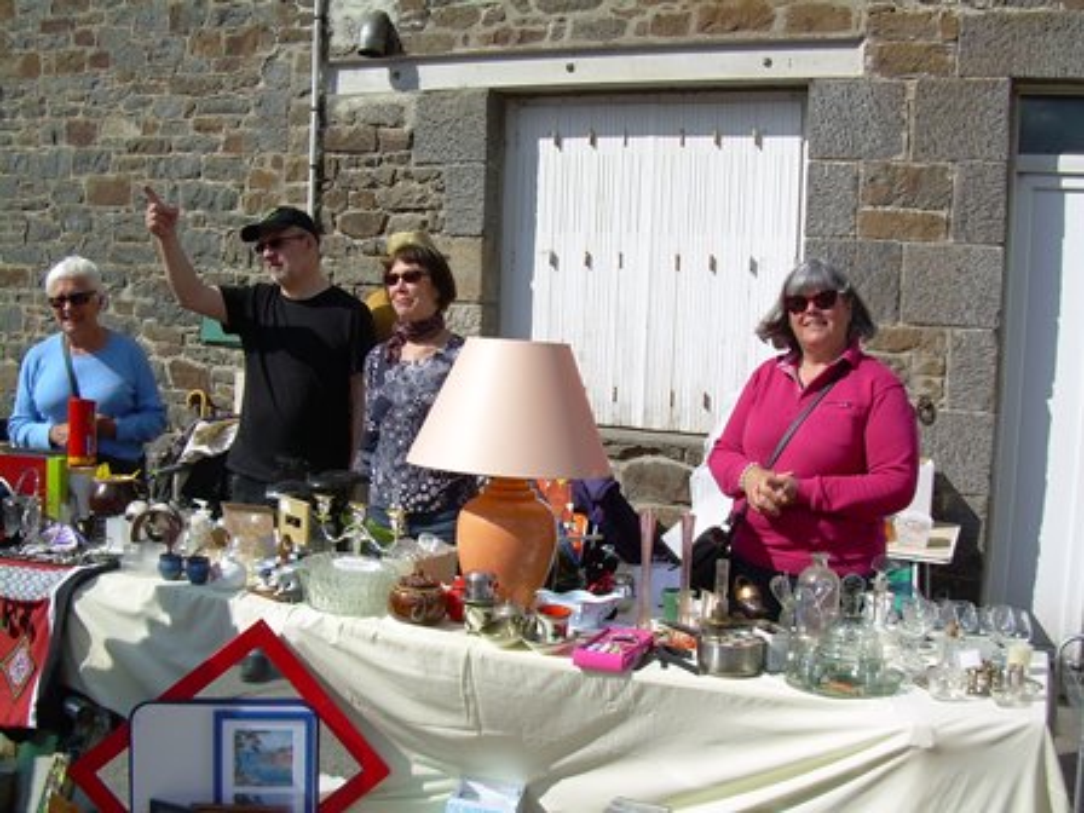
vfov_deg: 37.7
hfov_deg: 49.0
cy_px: 406
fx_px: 1190
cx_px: 542
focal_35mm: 38
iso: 50
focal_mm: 6.3
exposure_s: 1/546
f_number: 4.6
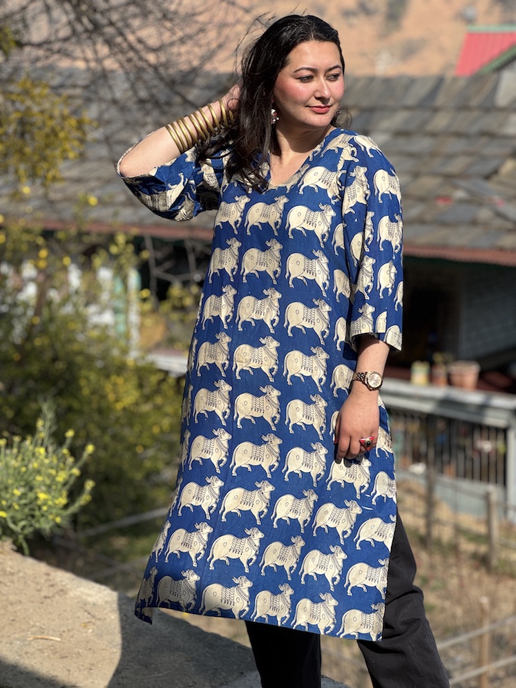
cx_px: 258
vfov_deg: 25.3
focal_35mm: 77
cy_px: 344
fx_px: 1530
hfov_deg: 19.1
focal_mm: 9
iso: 25
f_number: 2.8
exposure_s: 1/694
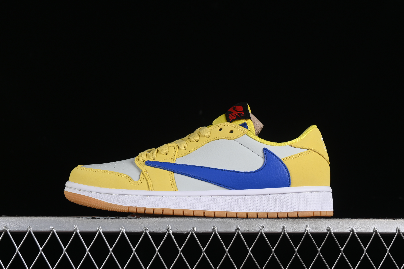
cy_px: 134
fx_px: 842
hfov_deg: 27.0
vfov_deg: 18.2
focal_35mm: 75
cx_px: 202
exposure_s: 1/80
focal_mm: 50
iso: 160
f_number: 8
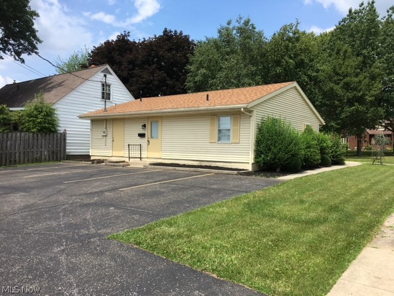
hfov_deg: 61.7
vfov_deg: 48.2
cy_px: 148
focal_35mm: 29
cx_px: 197
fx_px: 330
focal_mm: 4.15
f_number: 2.2
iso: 25
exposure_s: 1/1748
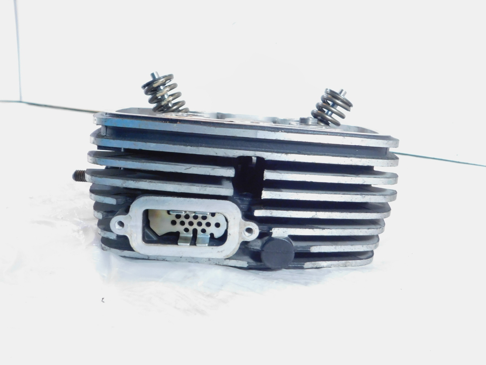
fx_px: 365
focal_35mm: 26
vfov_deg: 53.1
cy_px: 172
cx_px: 272
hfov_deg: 67.1
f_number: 3
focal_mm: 4
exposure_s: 1/30
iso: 320
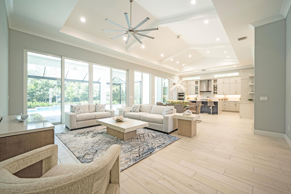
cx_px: 146
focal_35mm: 14
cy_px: 97
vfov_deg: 81.2
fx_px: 113
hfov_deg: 104.3
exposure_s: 1/3
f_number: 9
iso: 100
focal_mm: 14
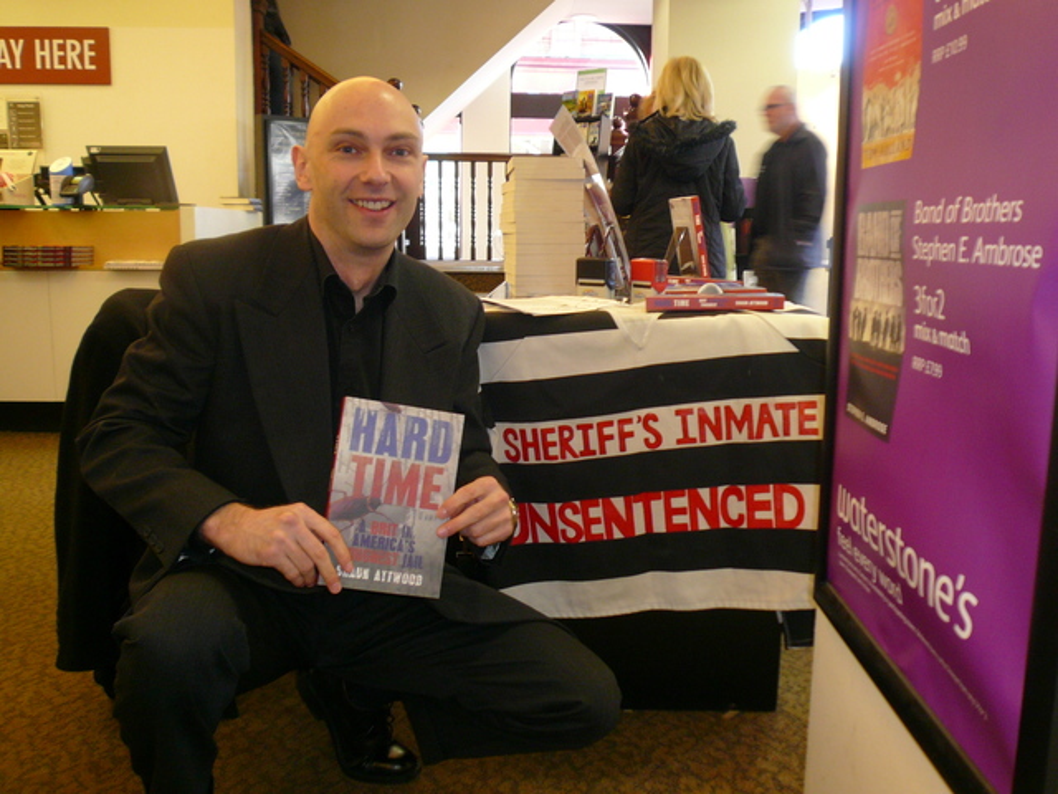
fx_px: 917
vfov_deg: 46.8
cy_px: 397
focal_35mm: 30
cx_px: 529
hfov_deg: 60.0
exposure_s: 1/10
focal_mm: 4.6
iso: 100
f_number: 2.8
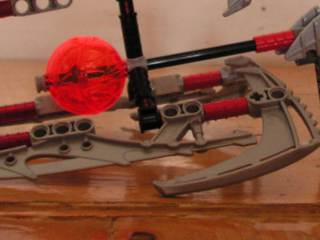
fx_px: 851
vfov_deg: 15.9
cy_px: 28
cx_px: 243
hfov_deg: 21.1
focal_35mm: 92
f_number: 3.2
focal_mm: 6
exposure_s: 1/13
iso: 200
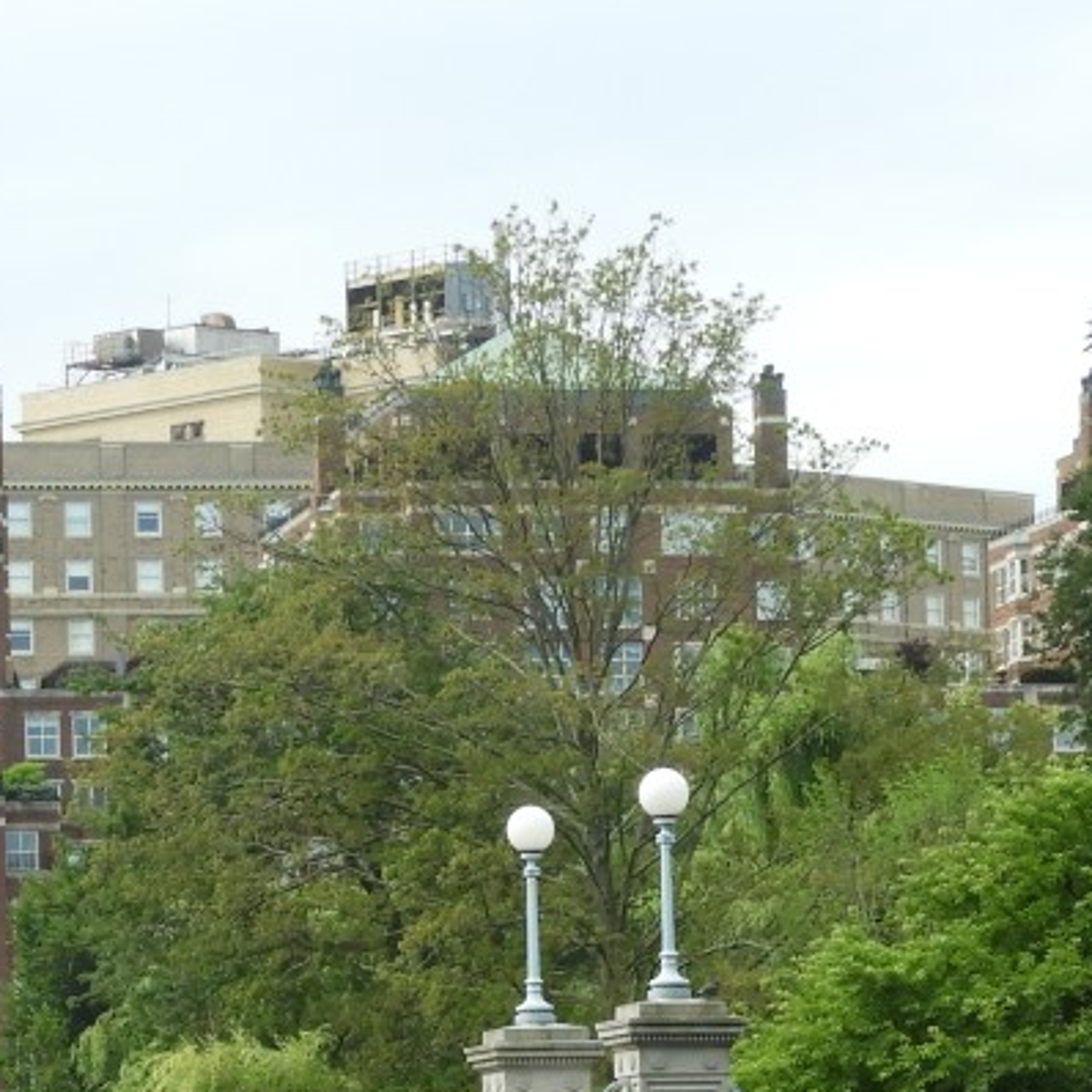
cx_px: 576
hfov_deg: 8.4
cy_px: 1292
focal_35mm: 208
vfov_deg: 8.3
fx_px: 7424
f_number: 4.2
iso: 100
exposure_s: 1/400
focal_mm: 11.6
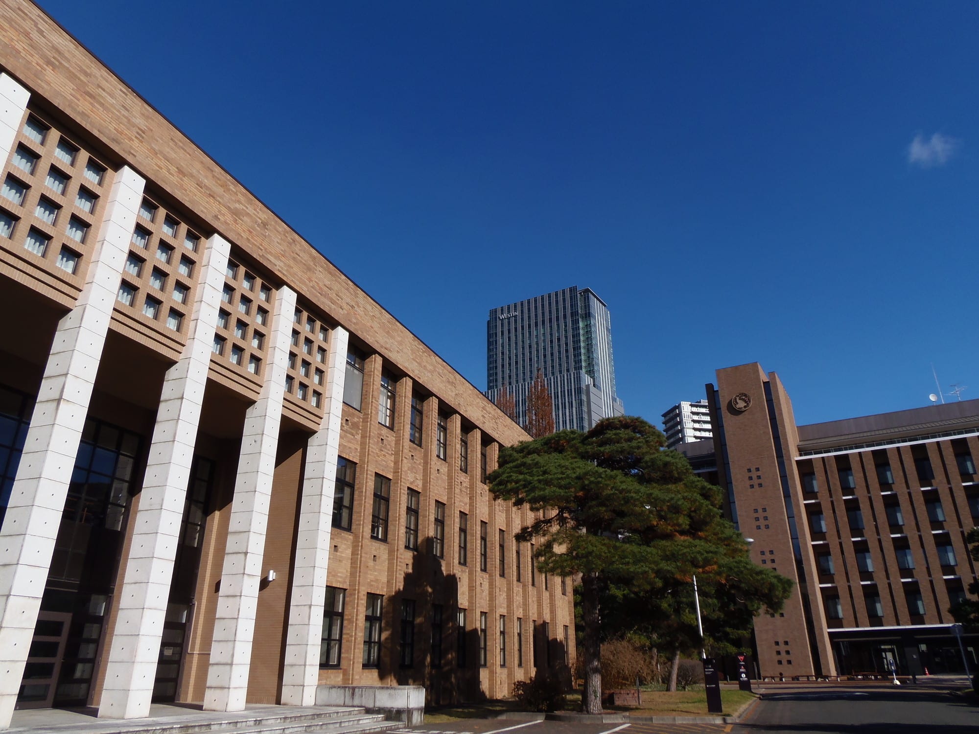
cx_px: 490
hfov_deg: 71.6
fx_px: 679
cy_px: 367
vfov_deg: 56.8
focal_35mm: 24
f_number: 5.5
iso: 64
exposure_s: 1/500
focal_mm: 4.3
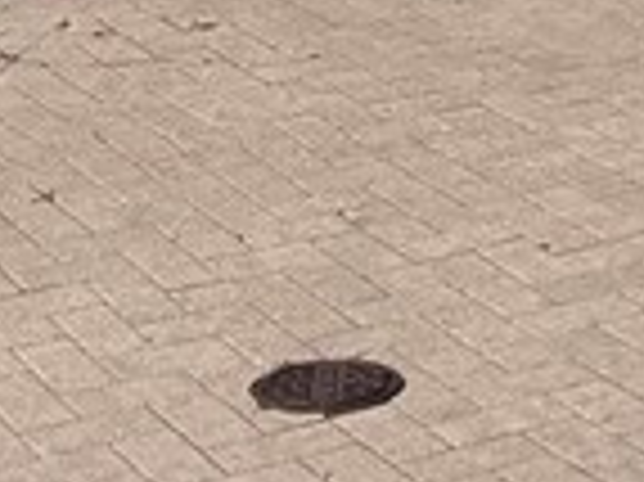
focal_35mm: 172
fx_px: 3197
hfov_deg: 11.4
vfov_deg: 7.1
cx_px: 621
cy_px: -1221
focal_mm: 6.76
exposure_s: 1/10417
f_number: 1.78
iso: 80
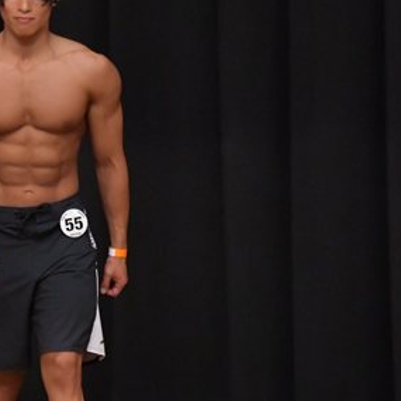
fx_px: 8165
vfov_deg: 2.8
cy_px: 248
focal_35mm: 623
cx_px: -4
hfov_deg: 2.8
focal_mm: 180
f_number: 5.6
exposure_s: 1/400
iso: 6400
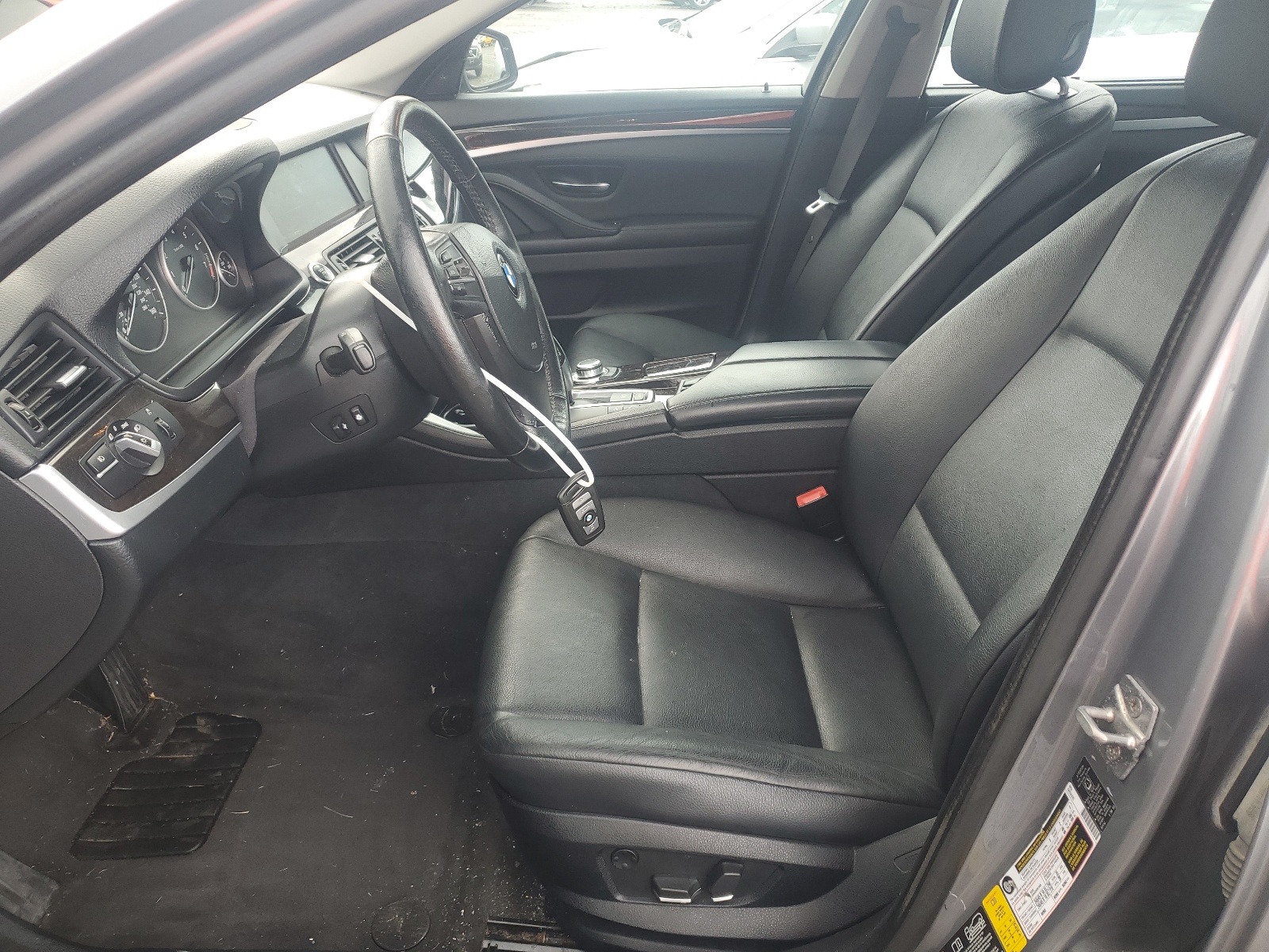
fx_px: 953
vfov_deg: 53.1
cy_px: 476
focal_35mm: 26
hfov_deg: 67.3
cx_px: 634
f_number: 1.5
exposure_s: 1/120
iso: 52
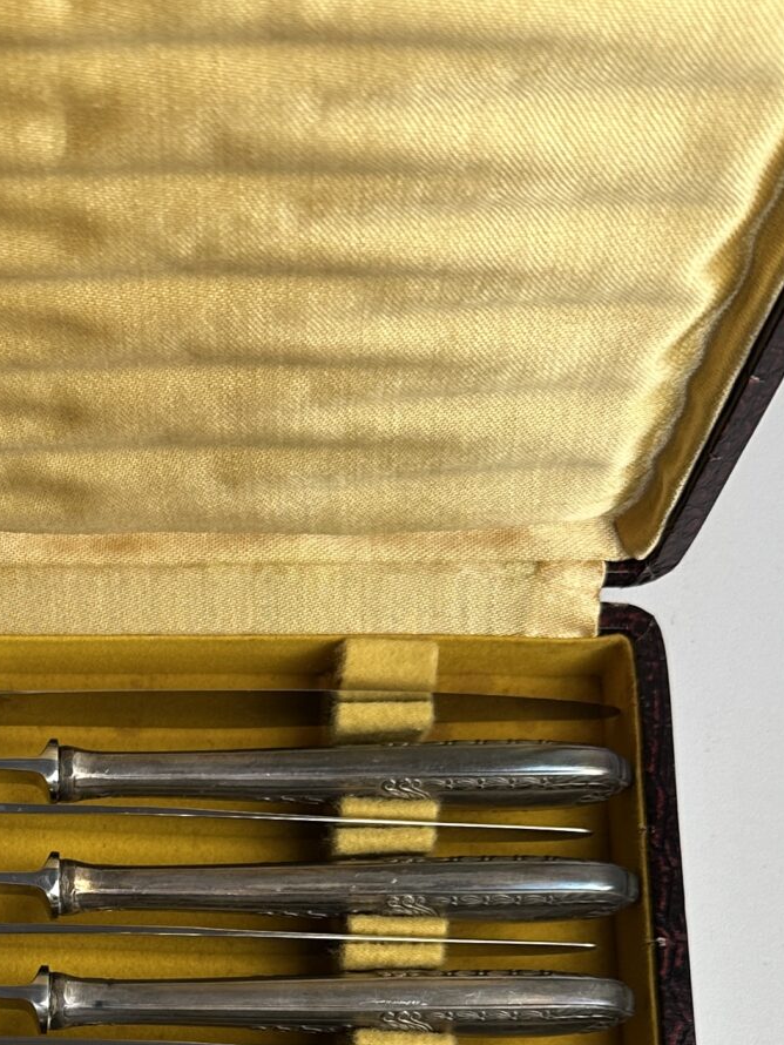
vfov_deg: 27.1
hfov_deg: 20.5
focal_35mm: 69
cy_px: 951
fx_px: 2083
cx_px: -48
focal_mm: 6.86
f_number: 1.78
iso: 80
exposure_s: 1/100
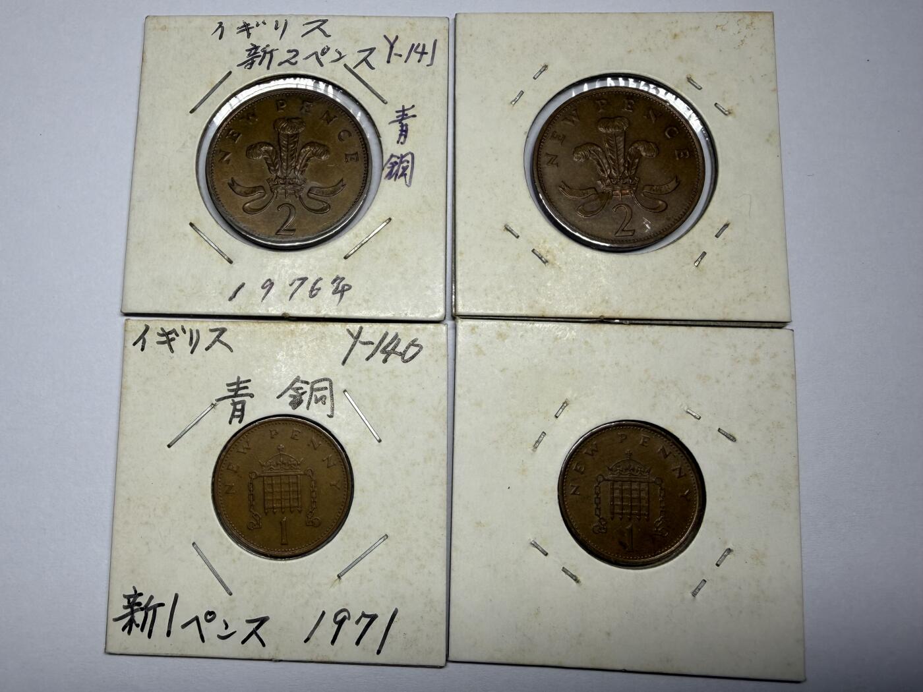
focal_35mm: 26
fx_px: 693
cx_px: 462
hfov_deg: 67.3
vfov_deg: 53.1
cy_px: 346
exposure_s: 1/173
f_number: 2.2
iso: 40
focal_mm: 2.22
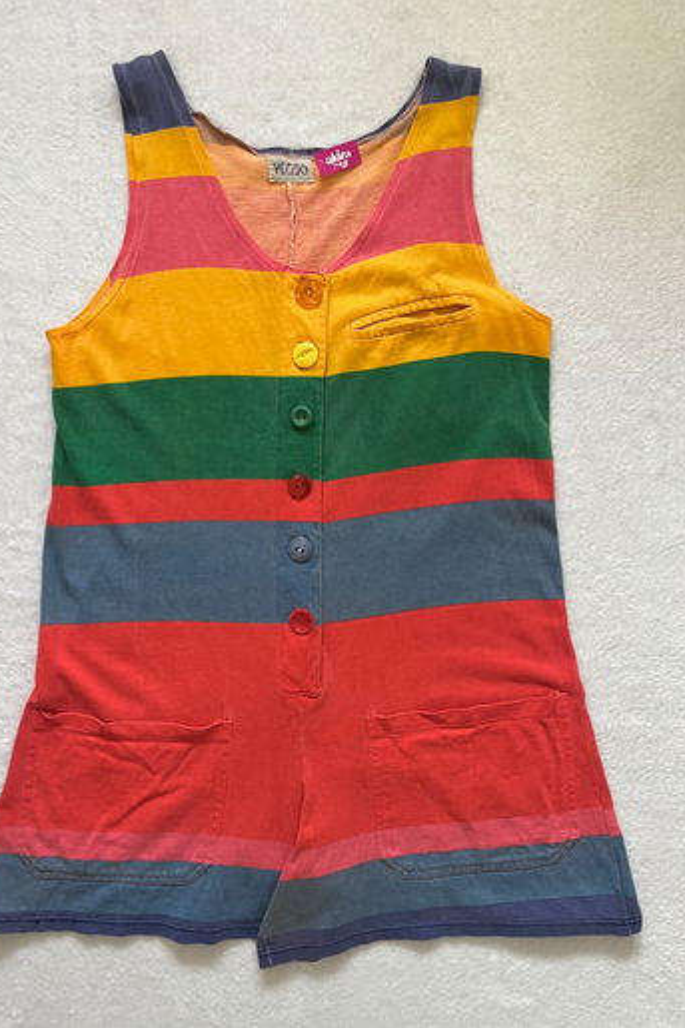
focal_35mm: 28
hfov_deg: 46.3
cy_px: 498
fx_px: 800
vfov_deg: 65.5
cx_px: 306
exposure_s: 1/93
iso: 125
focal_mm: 5.1
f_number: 1.6
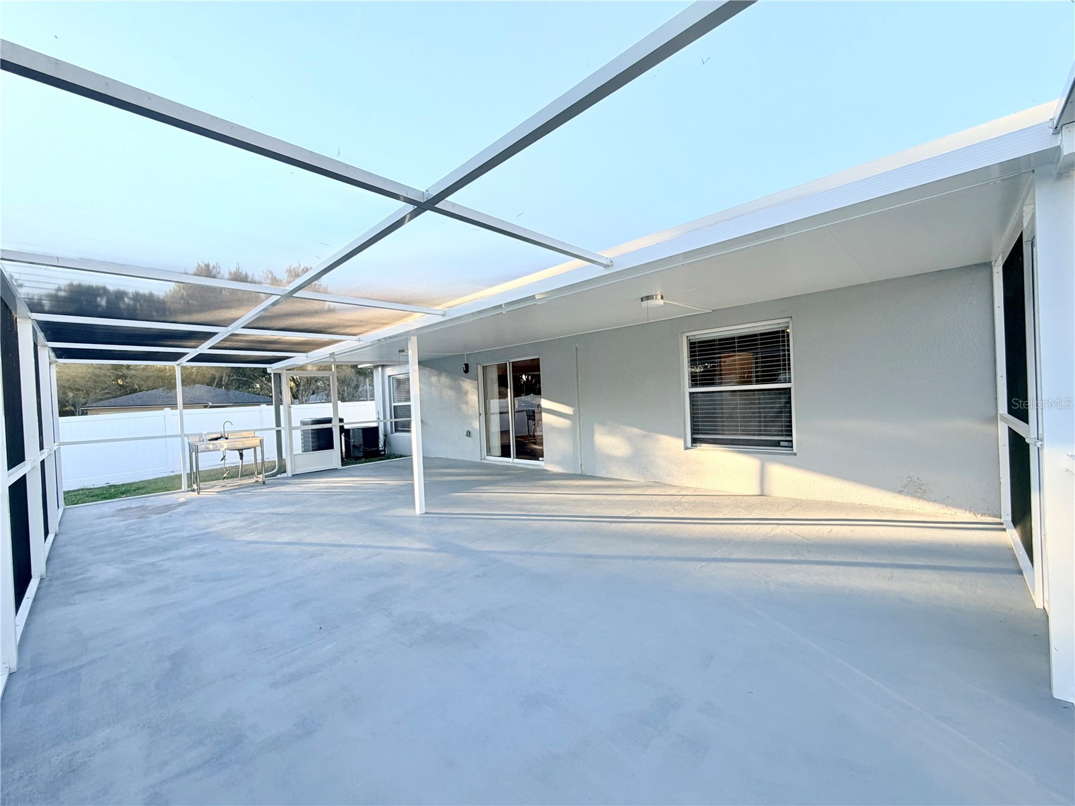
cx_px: 538
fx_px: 435
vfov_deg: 85.7
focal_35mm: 14
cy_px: 403
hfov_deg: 102.1
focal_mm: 2.22
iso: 40
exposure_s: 1/159
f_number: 2.2
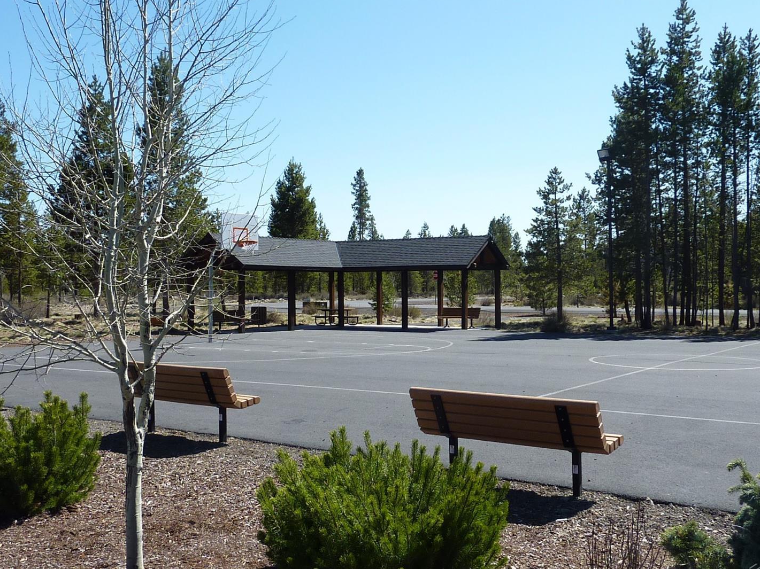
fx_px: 834
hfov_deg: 49.0
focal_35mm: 38
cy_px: 297
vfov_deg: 37.7
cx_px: 383
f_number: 4
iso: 80
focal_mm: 4.1
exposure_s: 1/500
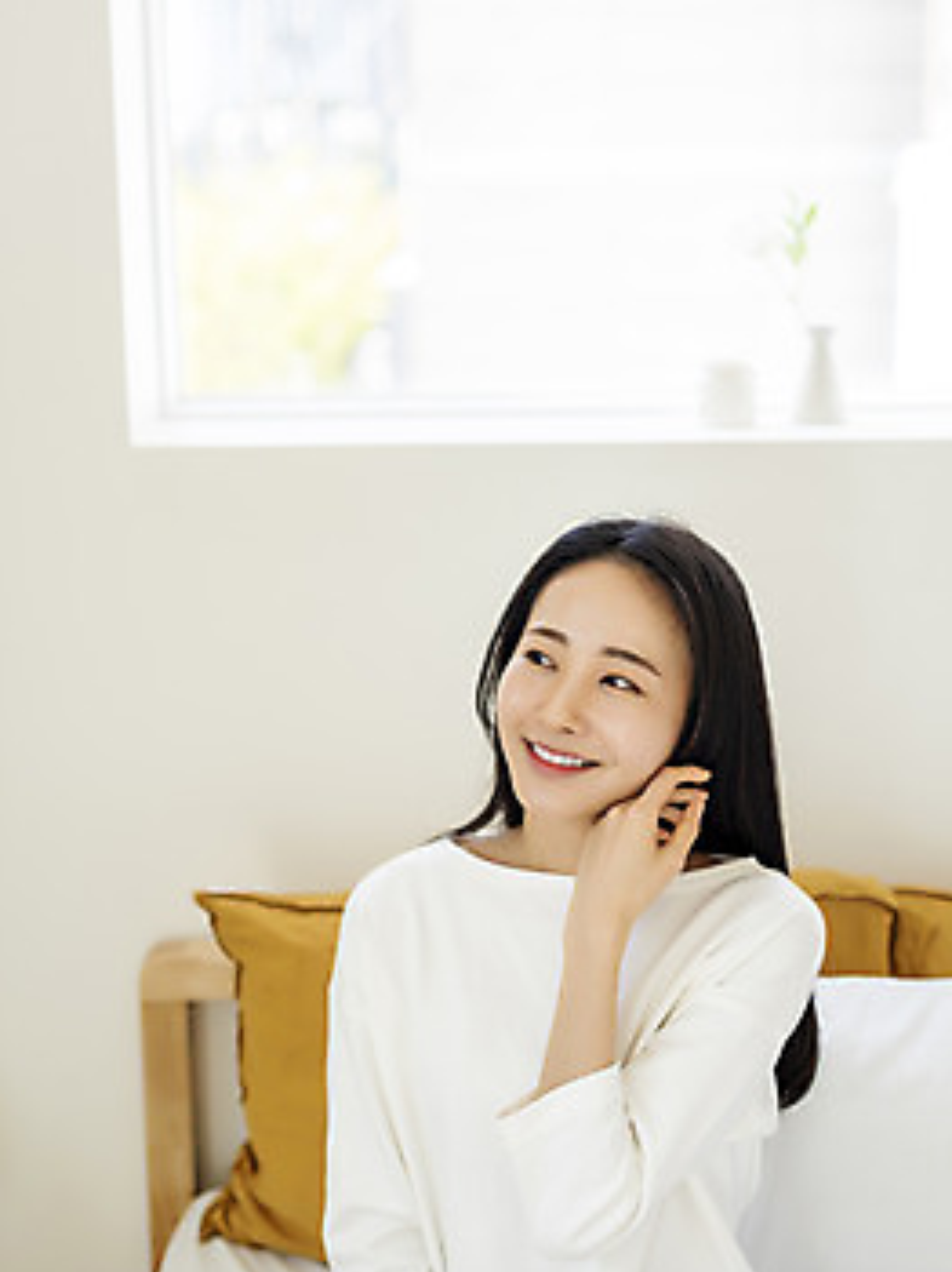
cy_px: 621
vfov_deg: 35.0
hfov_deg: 26.5
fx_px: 2019
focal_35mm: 55
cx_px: 481
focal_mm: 50
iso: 100
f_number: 2.8
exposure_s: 1/160
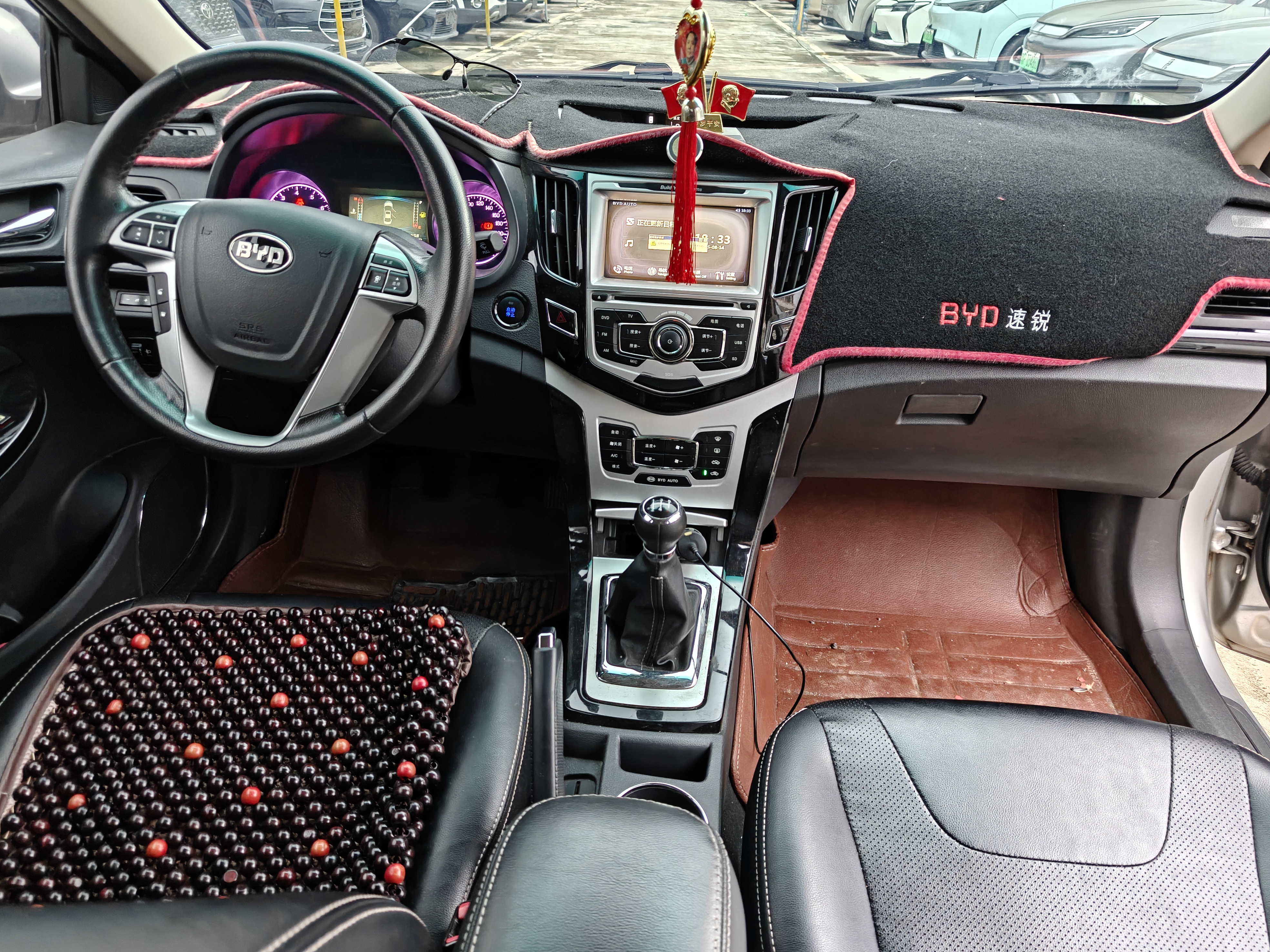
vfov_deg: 56.8
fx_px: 881
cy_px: 473
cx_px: 641
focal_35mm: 24
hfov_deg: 71.6
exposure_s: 1/181
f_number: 1.6
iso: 5000
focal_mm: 6.06
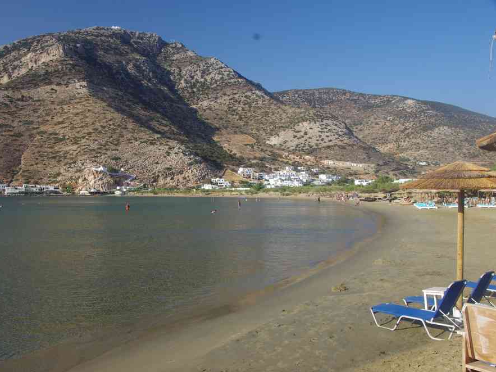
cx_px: 231
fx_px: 540
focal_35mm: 38
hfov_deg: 49.3
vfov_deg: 38.0
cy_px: 187
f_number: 11
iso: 200
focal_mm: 23.1
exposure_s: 1/60
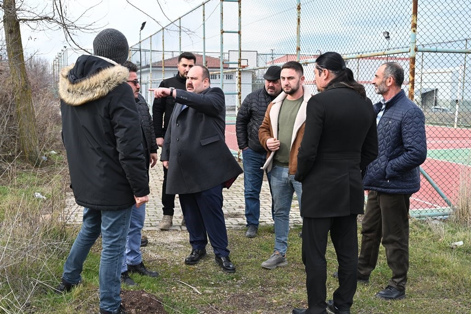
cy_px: 157
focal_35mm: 41
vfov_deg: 32.6
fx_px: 536
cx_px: 236
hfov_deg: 47.4
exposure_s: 1/160
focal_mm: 41
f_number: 6.3
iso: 100
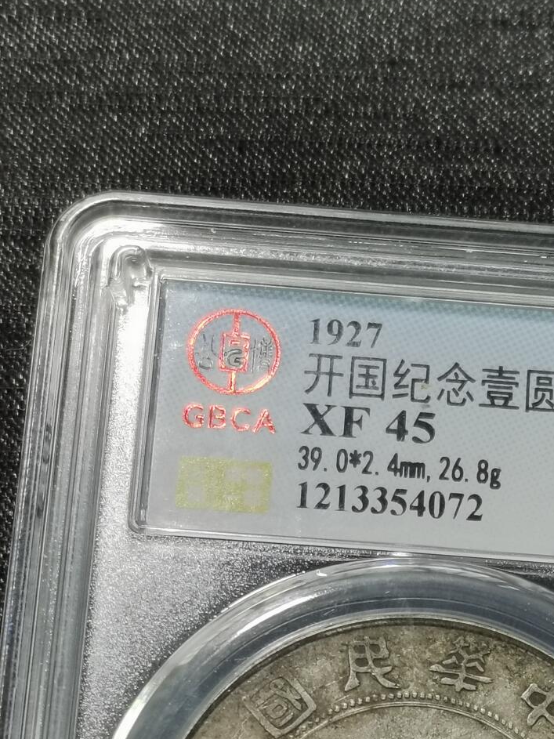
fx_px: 2241
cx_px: 404
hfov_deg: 14.0
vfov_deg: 18.4
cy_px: 682
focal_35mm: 105
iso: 64
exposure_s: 1/100
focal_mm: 5.58
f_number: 1.8
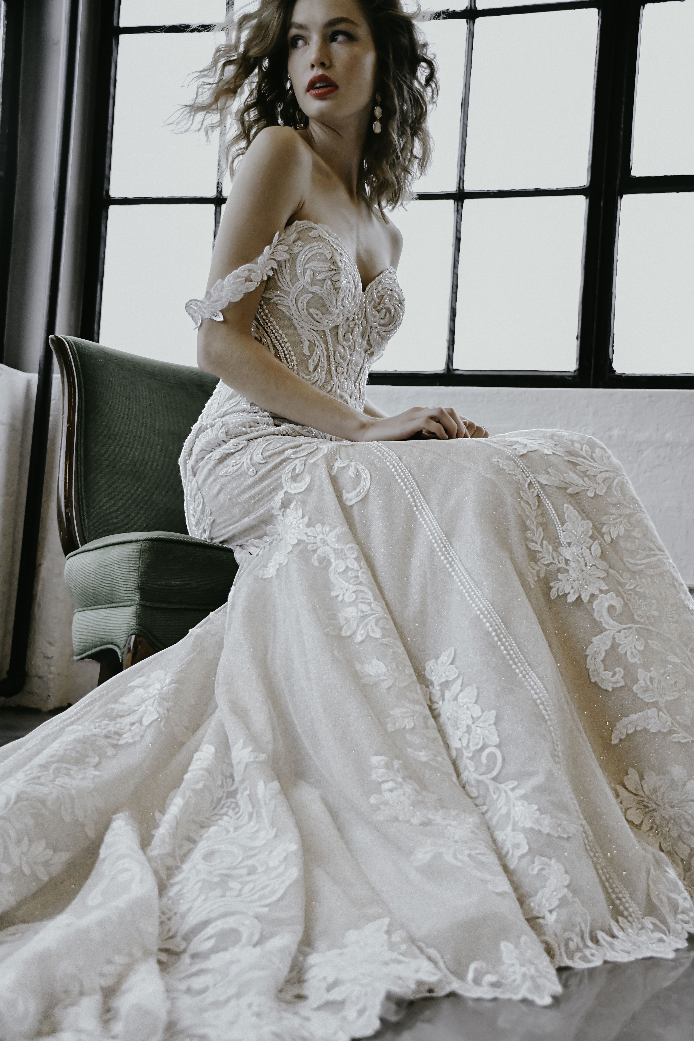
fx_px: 1214
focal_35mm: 42
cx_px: 347
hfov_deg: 31.9
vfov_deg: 46.4
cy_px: 520
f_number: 3.2
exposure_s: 1/800
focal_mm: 28
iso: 3200
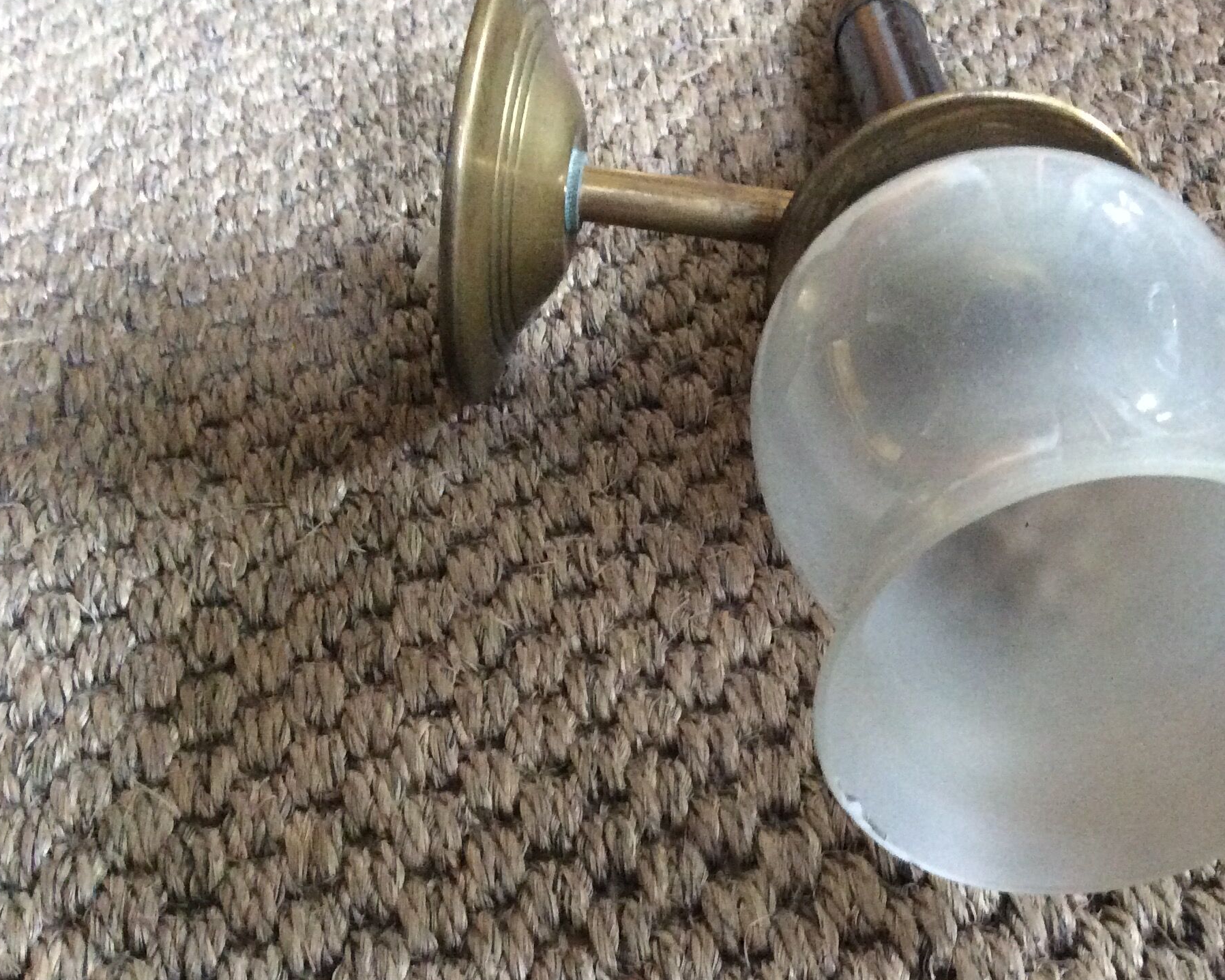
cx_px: 811
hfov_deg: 40.7
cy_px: 564
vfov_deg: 33.4
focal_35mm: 45
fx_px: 1632
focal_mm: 3.3
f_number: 2.4
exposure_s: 1/17
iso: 320
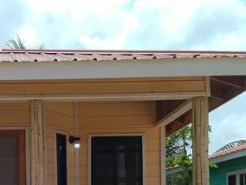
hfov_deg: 24.7
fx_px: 540
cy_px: 222
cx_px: 10
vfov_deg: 18.4
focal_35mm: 76
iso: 50
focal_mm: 4.75
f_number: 2.2
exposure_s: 1/1650
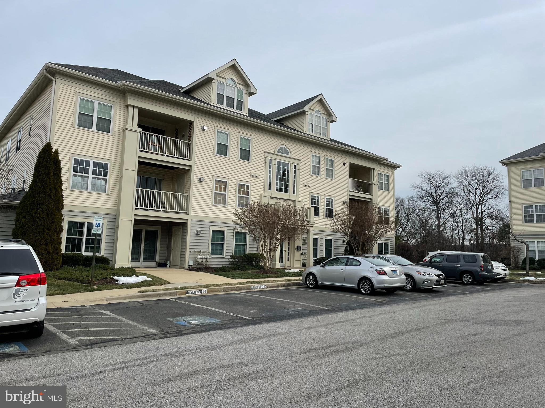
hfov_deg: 67.3
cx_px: 272
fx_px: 409
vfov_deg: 53.1
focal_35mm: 26
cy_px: 204
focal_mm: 4.2
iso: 32
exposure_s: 1/3509
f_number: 1.6
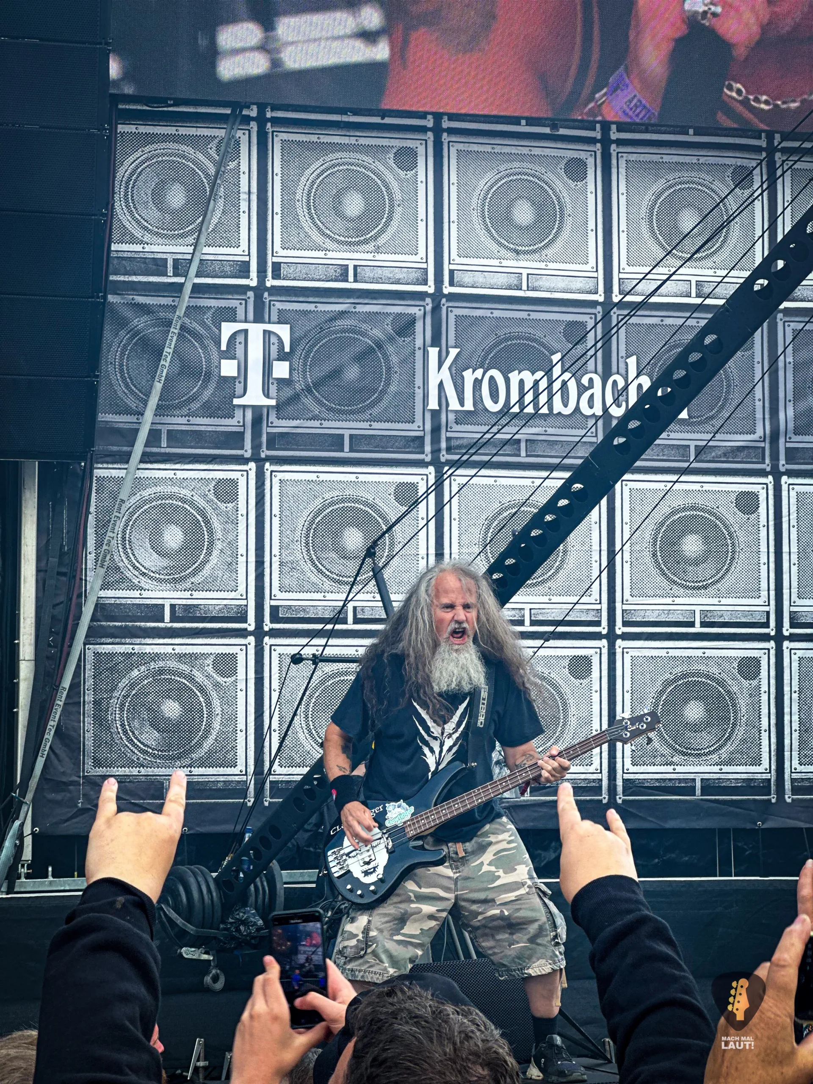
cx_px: 406
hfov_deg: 19.1
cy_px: 542
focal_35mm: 77
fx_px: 2411
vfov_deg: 25.3
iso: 25
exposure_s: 1/220
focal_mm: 9
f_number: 2.8
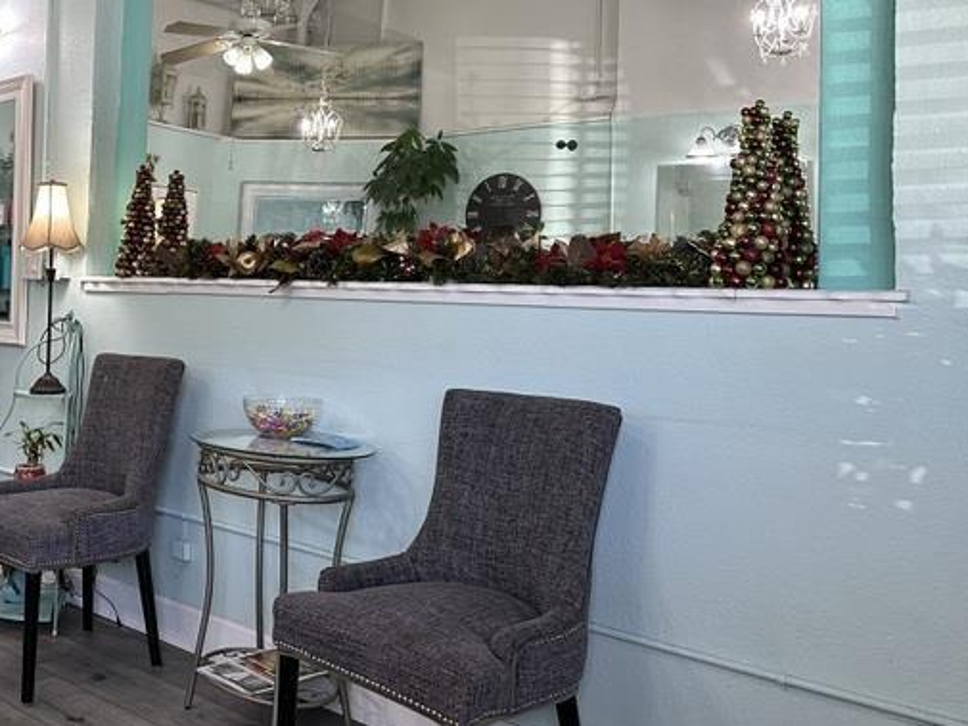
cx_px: 213
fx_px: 1063
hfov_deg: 46.7
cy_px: 238
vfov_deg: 37.3
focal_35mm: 38
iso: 160
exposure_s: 1/120
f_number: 1.78
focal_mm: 6.86
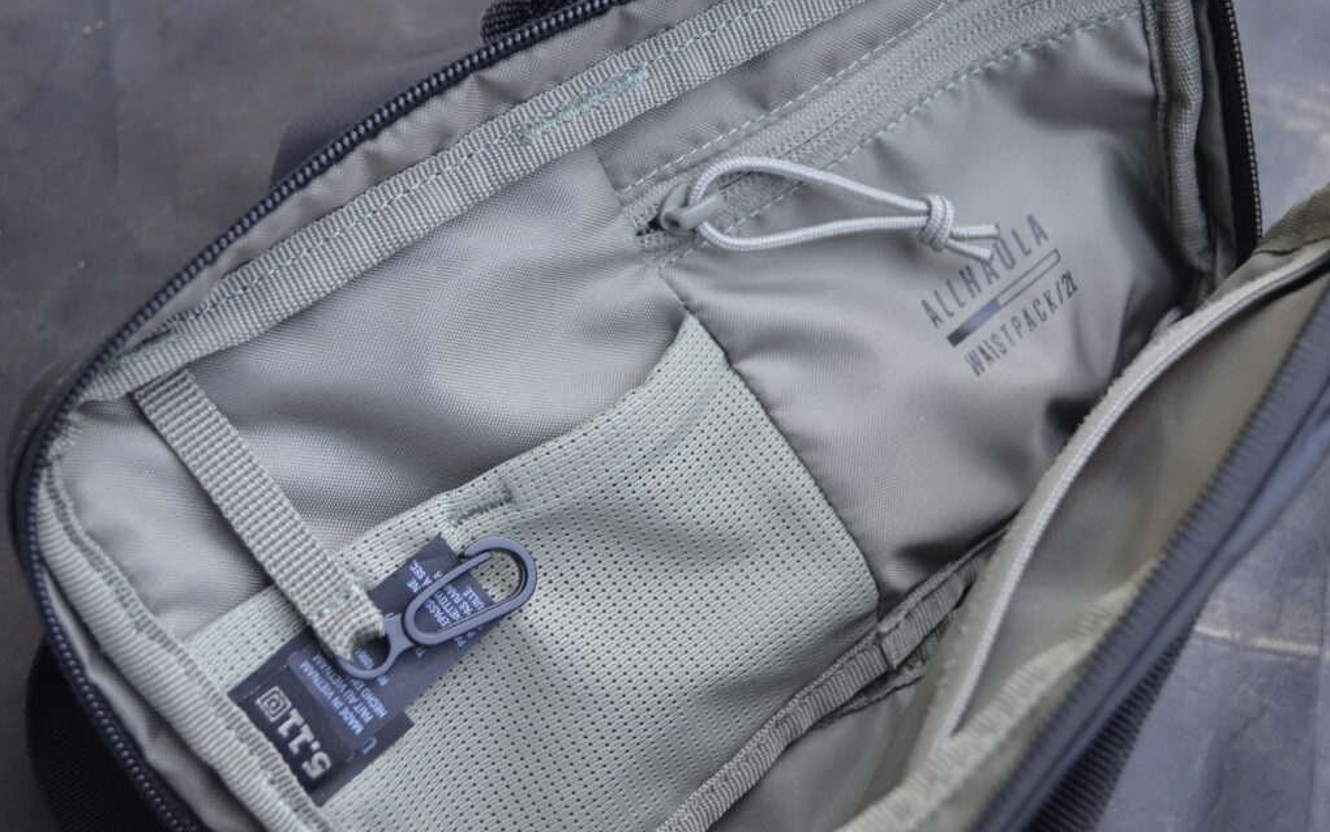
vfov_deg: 26.4
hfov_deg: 41.0
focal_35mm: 49
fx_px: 1776
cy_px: 398
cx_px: 666
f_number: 5
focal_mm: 32
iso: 400
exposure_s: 1/100
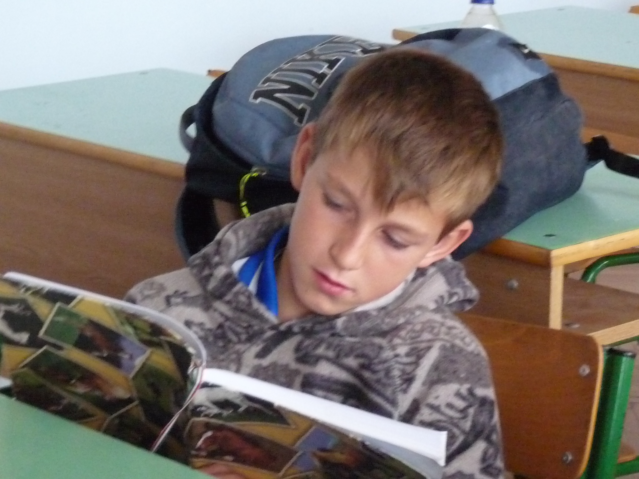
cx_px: 320
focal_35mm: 115
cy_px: 240
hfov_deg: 17.1
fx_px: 2123
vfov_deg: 12.9
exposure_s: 1/30
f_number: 3.4
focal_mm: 11.5
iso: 800
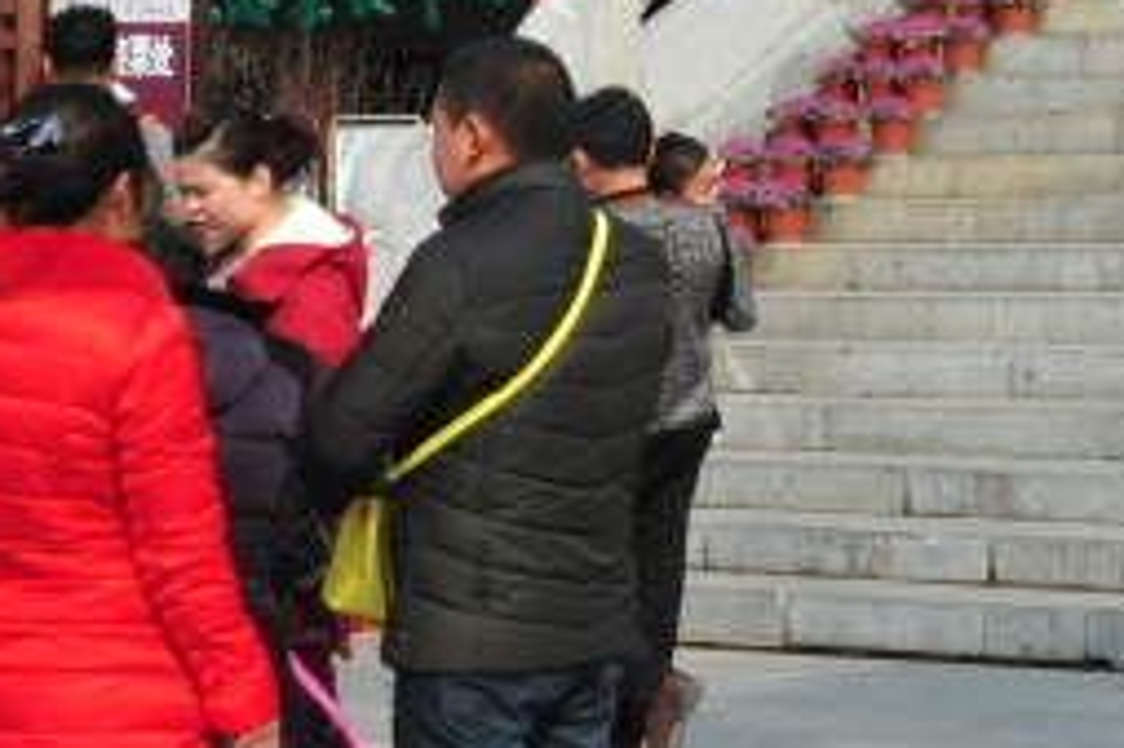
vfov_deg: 12.3
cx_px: 1580
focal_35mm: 109
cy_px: -108
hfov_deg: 17.3
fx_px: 3401
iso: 2000
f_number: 22
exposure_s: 1/640
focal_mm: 27
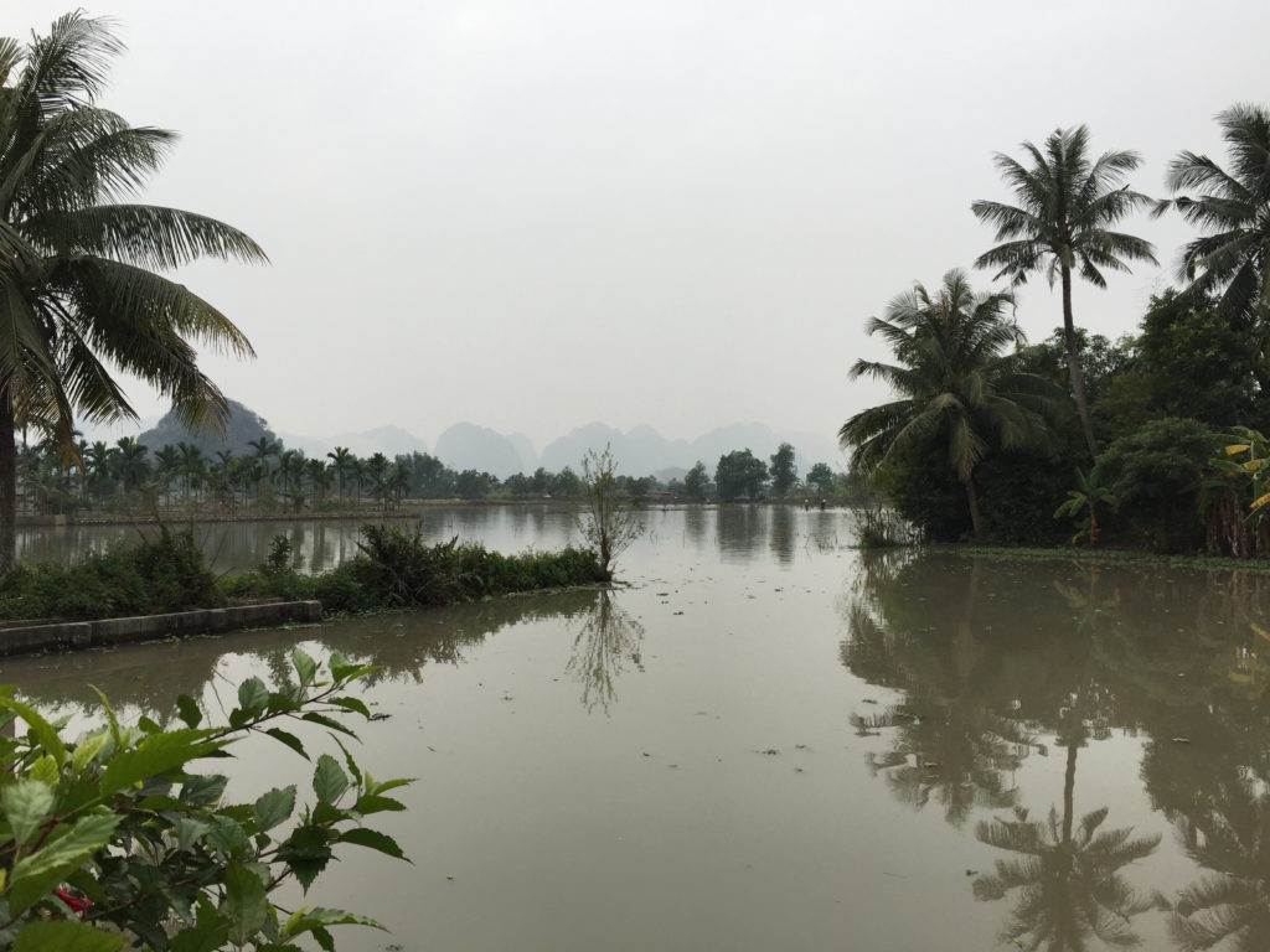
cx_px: 635
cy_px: 476
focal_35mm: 29
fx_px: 1064
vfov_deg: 48.2
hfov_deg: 61.7
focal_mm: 4.15
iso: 32
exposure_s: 1/1647
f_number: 2.2
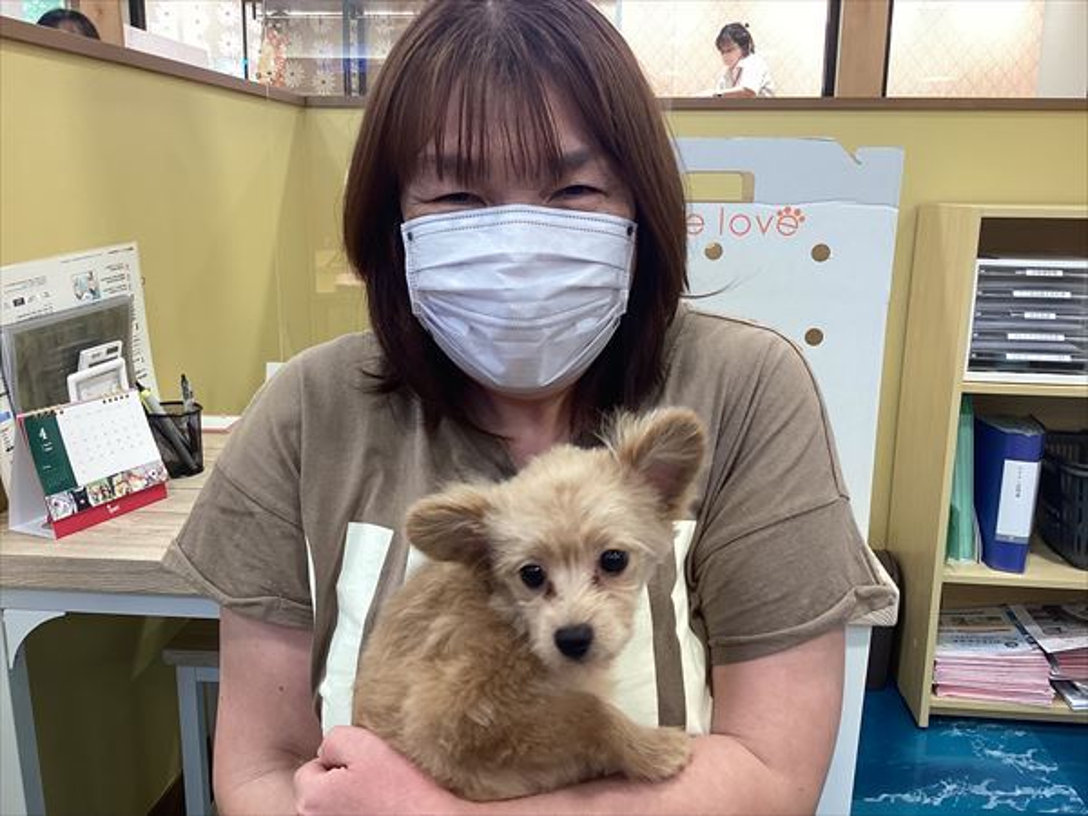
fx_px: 974
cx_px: 544
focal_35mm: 31
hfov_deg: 58.4
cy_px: 408
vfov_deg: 45.4
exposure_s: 1/50
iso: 64
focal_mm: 3.3
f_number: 2.4
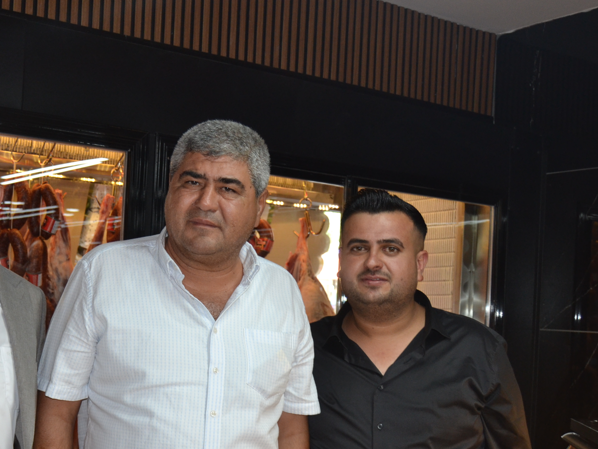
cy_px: 310
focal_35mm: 52
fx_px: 898
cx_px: 170
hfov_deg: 36.2
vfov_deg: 27.8
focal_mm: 22
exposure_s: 1/60
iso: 400
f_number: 3.8
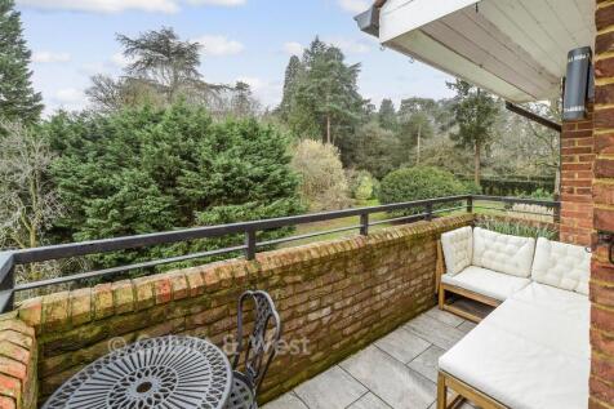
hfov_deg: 100.4
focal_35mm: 15
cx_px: 307
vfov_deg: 77.3
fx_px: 256
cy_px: 204
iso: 160
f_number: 8
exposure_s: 1/15
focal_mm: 10
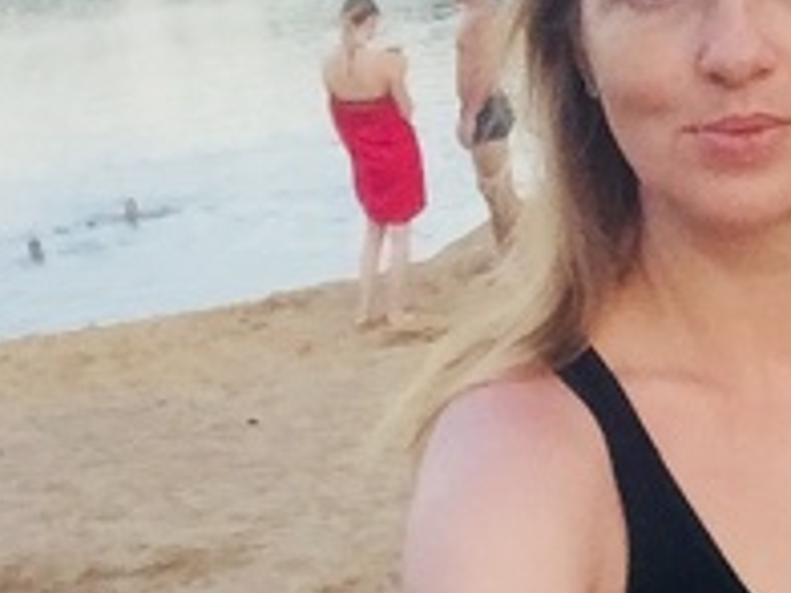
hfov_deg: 20.6
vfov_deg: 15.3
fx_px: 2171
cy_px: 32
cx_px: 537
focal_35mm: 95
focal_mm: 2.65
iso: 64
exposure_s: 1/100
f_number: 2.2
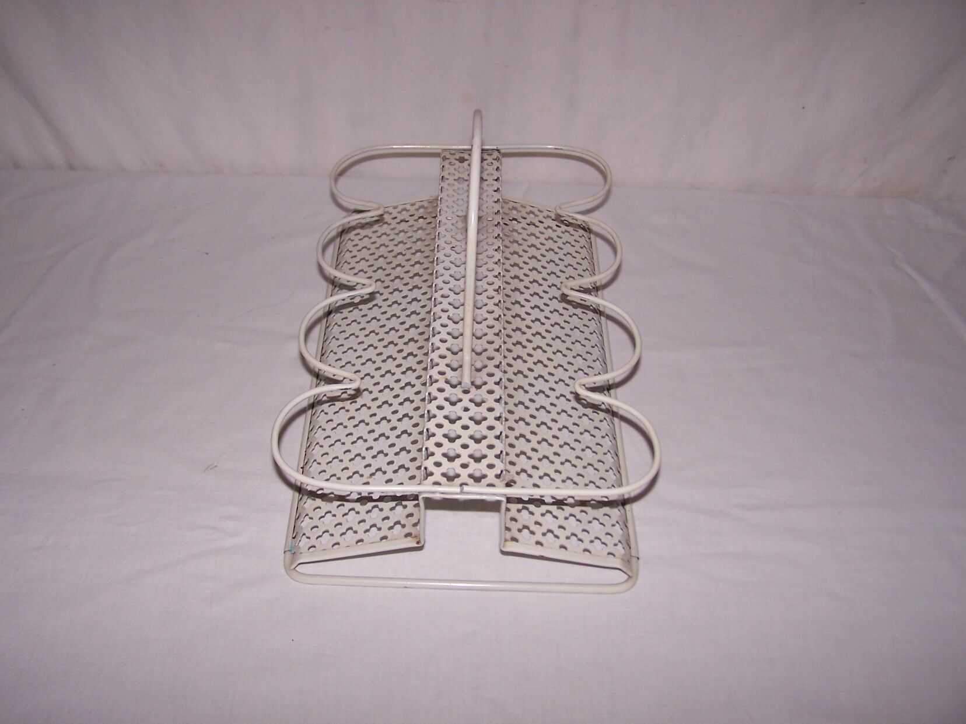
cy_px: 362
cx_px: 483
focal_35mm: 38
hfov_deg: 49.0
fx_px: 1060
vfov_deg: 37.7
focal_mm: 6.3
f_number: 2.8
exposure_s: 1/60
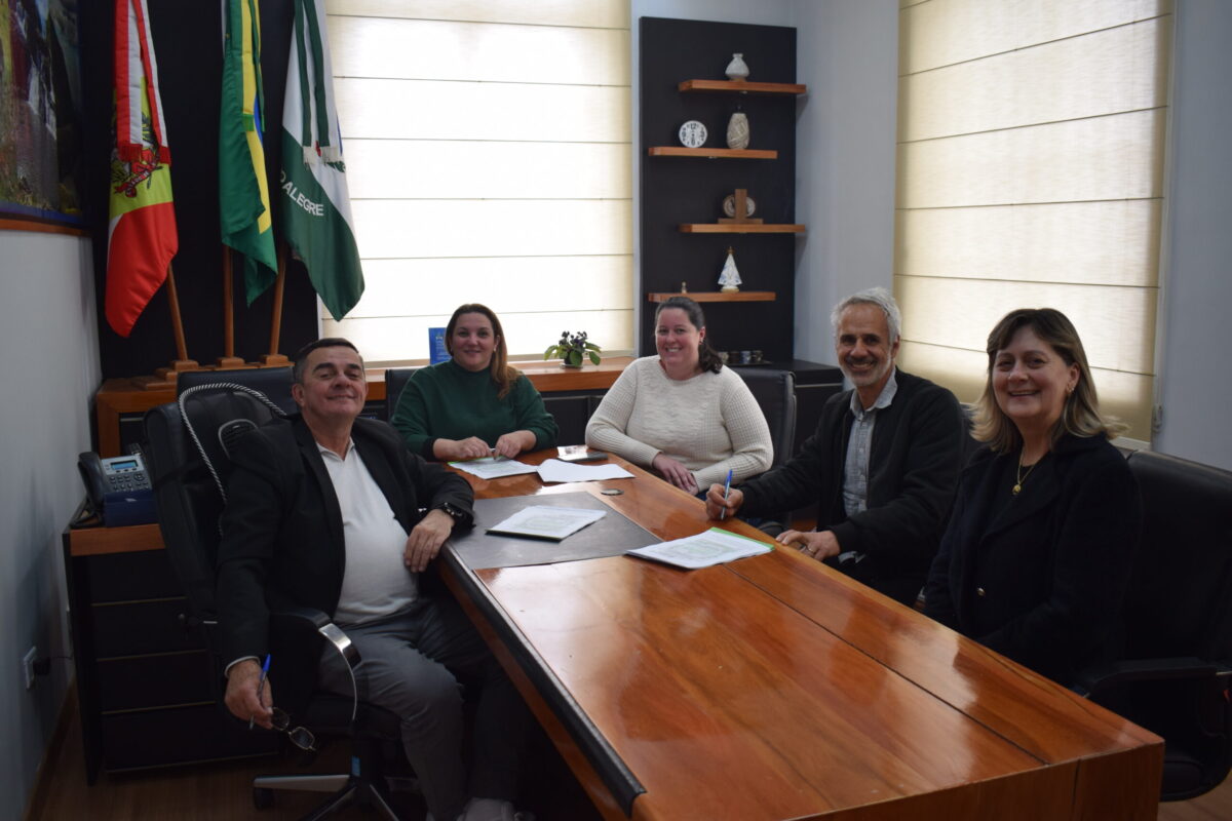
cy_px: 410
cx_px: 616
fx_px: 1129
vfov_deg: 40.0
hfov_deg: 57.2
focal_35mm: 33
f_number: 4.5
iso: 400
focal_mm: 22
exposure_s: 1/80
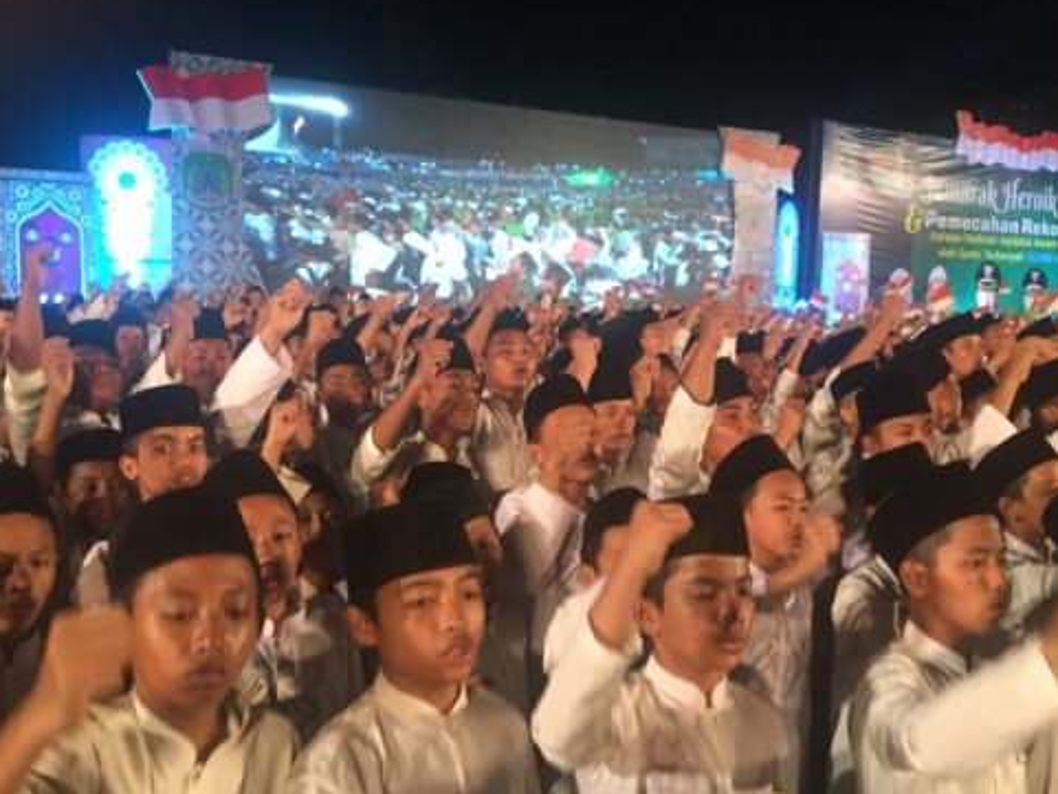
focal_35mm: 40
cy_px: 464
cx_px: 585
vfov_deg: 35.9
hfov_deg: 46.7
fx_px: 1223
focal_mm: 4.15
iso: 250
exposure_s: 1/33
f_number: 2.2
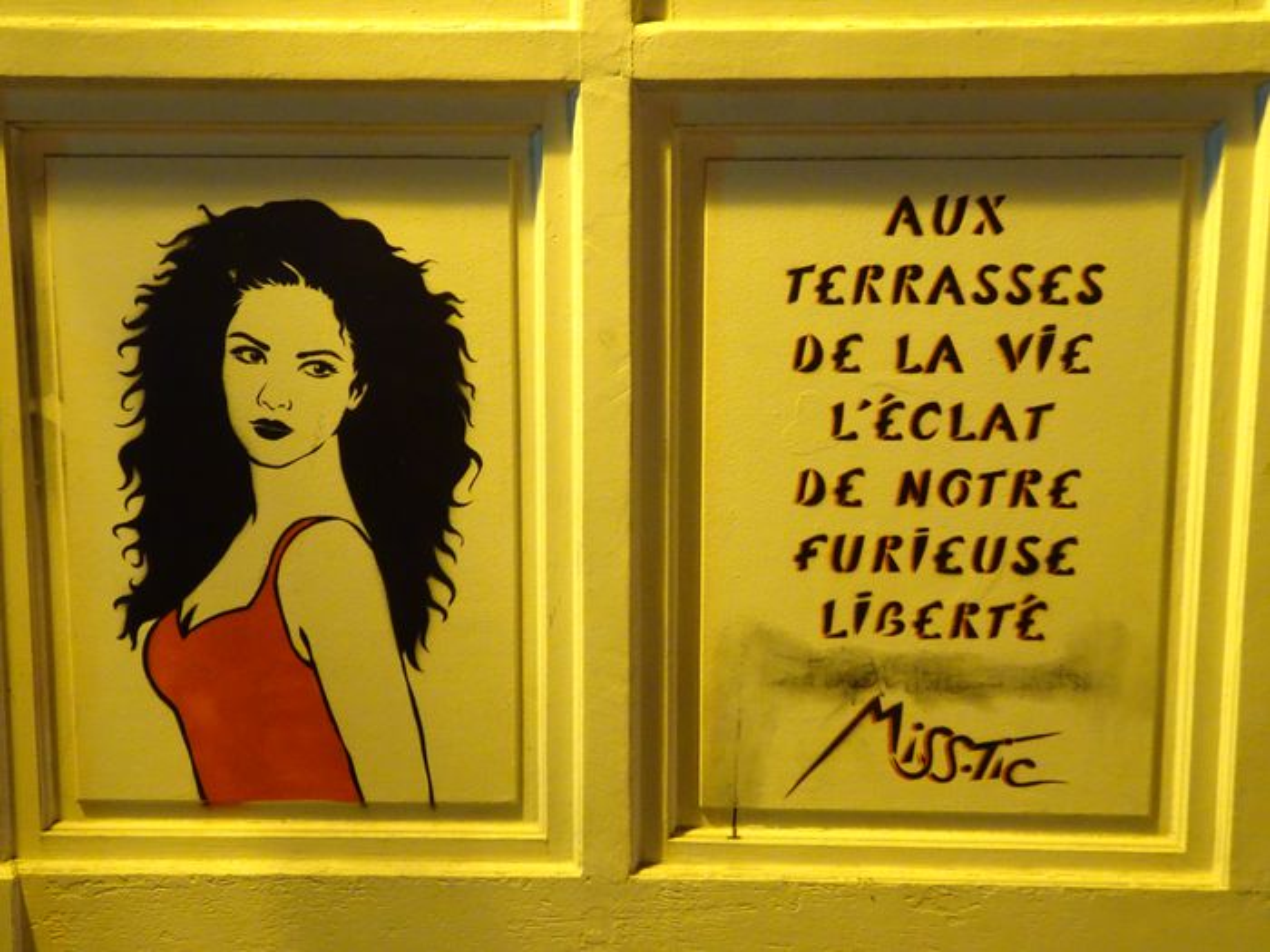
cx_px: 635
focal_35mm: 38
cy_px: 476
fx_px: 1394
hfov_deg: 49.0
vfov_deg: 37.7
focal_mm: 6.56
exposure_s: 1/10
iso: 800
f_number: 4
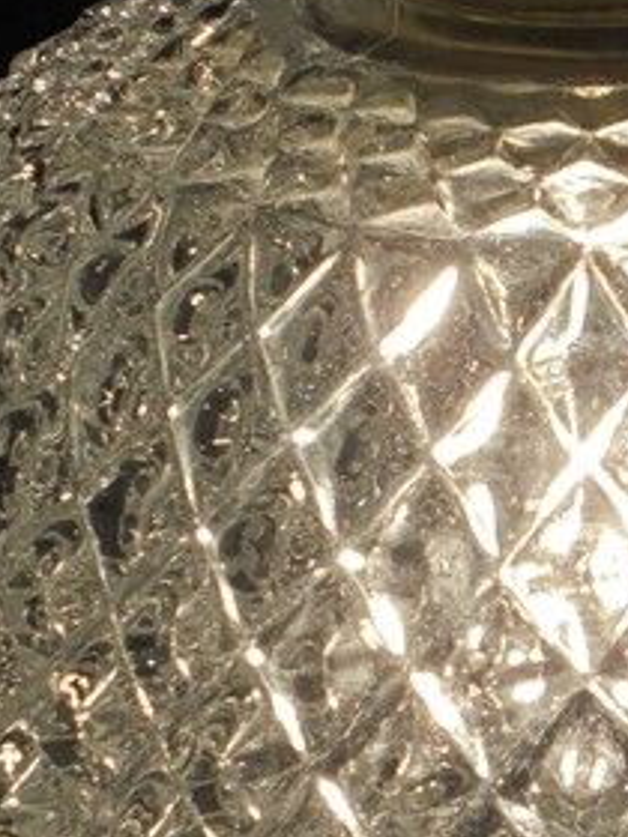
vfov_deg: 14.3
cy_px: 583
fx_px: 3338
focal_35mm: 138
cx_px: 698
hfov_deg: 10.6
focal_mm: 7.8
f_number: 4.5
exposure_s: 1/250
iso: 100
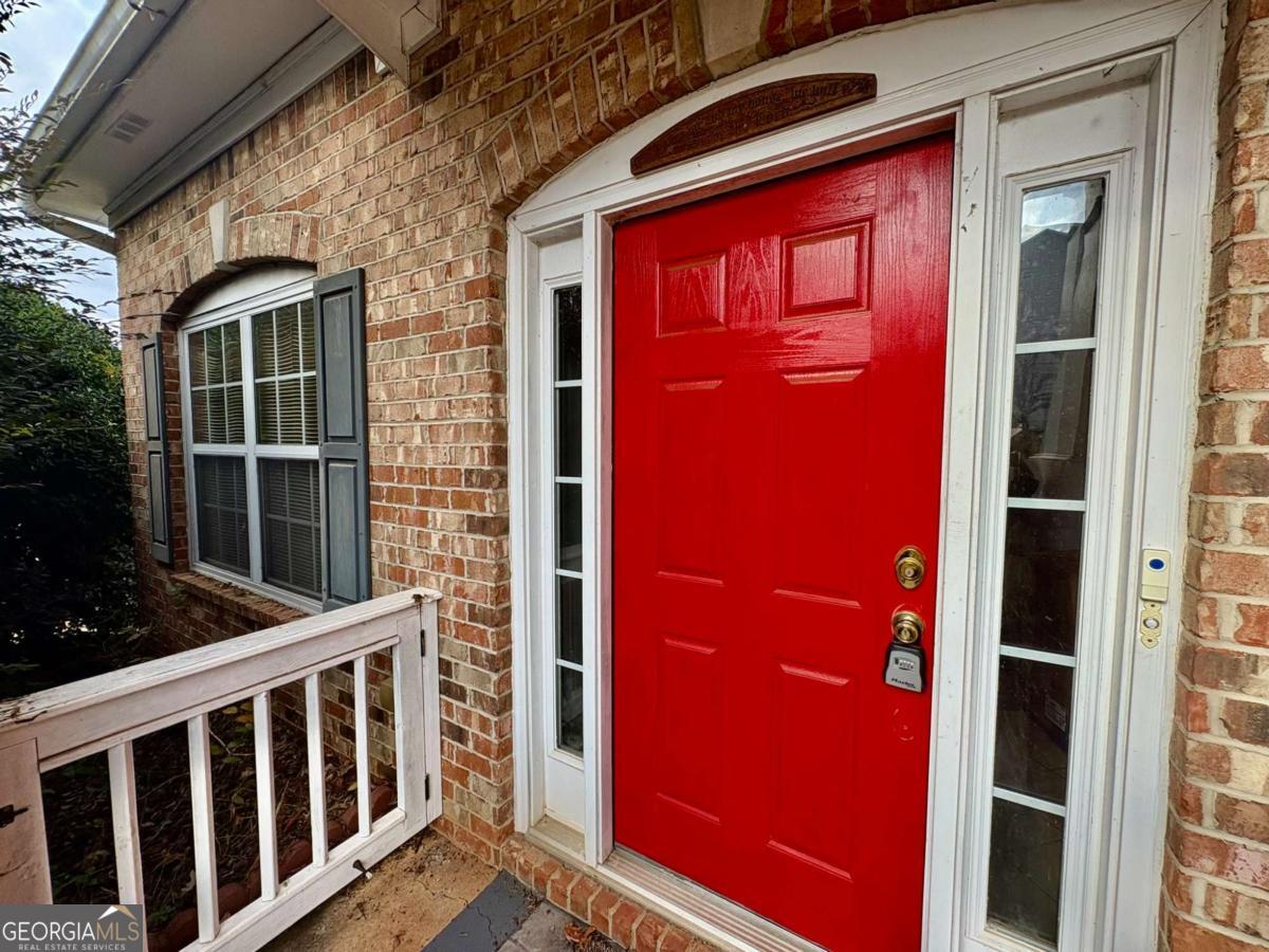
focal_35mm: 14
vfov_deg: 85.7
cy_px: 476
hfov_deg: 102.1
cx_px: 634
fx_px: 513
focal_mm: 2.22
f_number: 2.2
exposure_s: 1/225
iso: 40
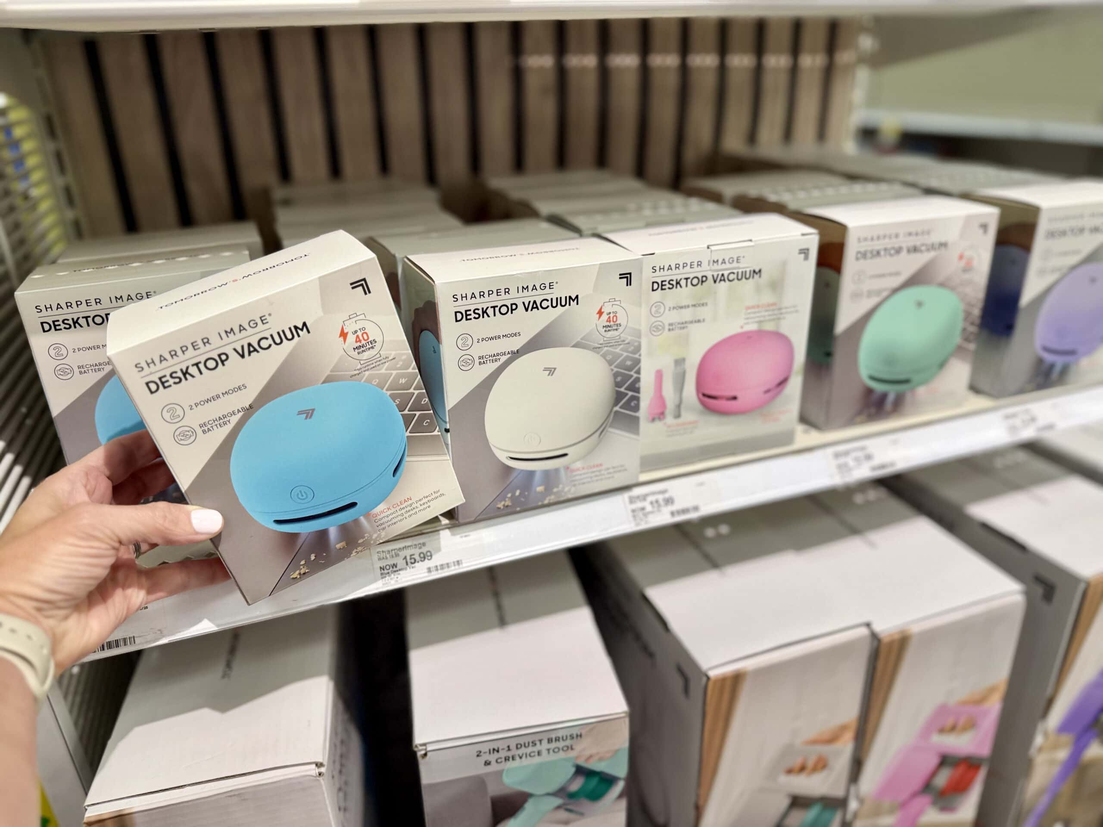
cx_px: 552
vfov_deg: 56.8
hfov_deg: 71.6
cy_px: 414
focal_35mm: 24
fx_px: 765
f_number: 1.78
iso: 100
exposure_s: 1/120
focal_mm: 6.76
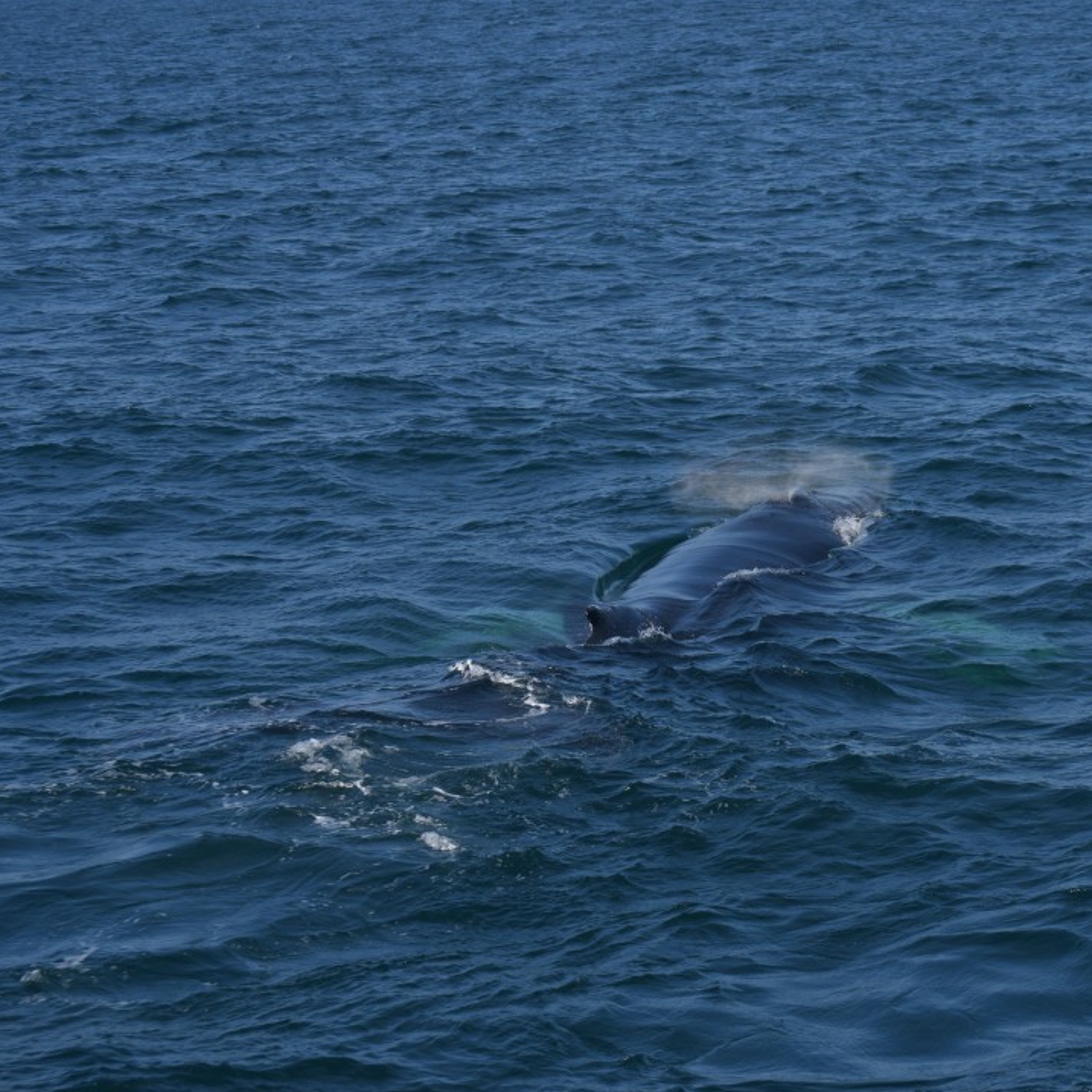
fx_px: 4247
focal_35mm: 119
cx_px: 763
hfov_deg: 14.6
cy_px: 547
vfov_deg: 14.7
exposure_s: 1/1600
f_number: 5.6
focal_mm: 62
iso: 200
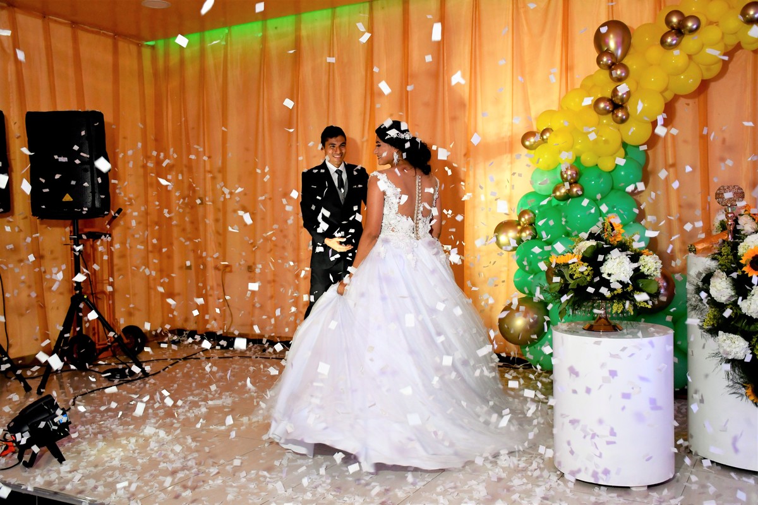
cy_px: 252
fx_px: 758
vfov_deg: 36.9
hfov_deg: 53.1
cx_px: 379
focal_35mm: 36
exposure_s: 1/125
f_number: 3.8
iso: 1400
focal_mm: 24
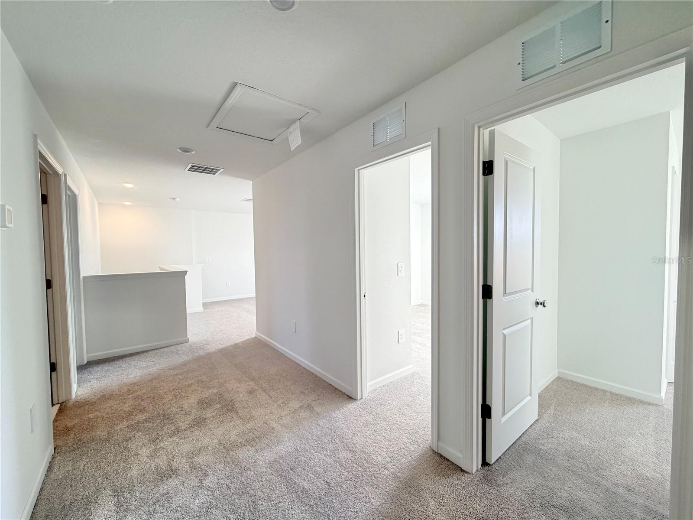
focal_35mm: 14
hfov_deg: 102.1
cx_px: 346
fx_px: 280
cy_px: 260
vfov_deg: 85.7
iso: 200
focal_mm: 2.22
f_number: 2.2
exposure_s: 1/120
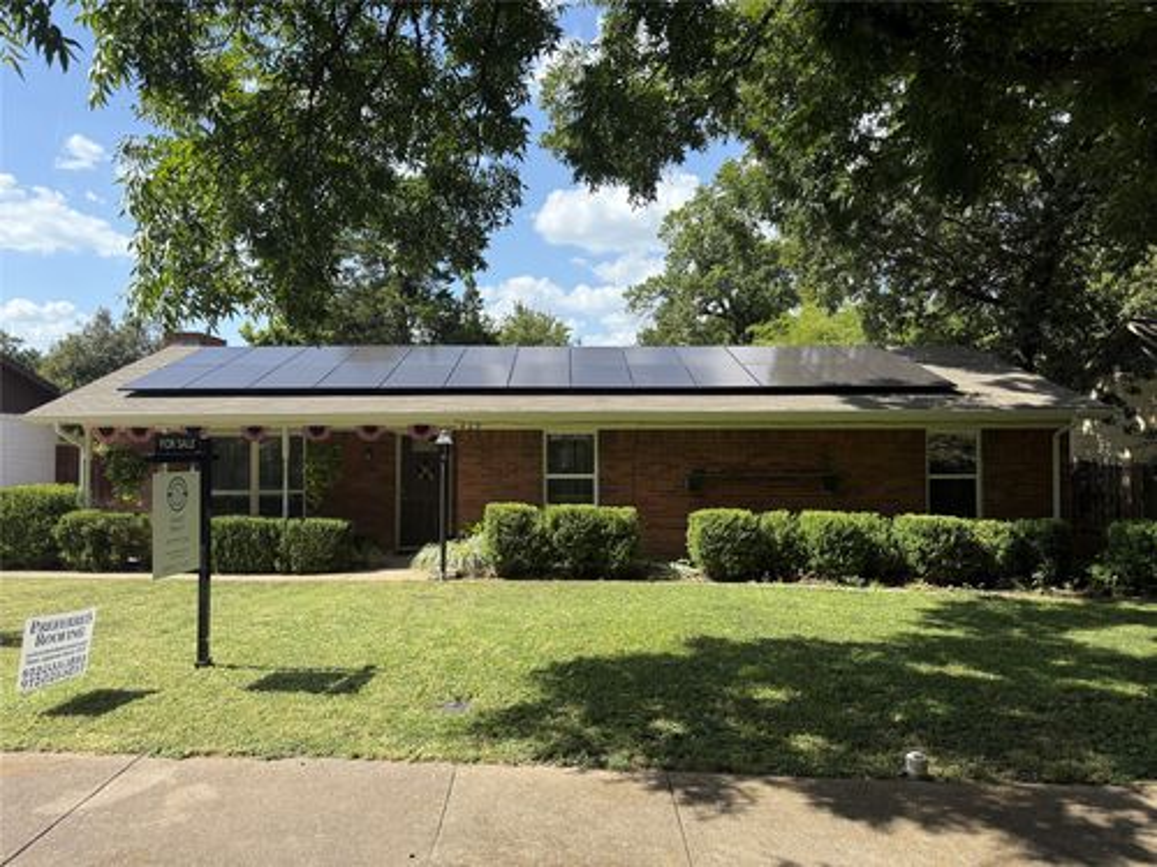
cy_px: 434
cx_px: 578
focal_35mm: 24
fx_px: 802
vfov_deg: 56.8
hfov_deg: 71.6
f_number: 1.78
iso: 100
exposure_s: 1/3145
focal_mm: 6.76
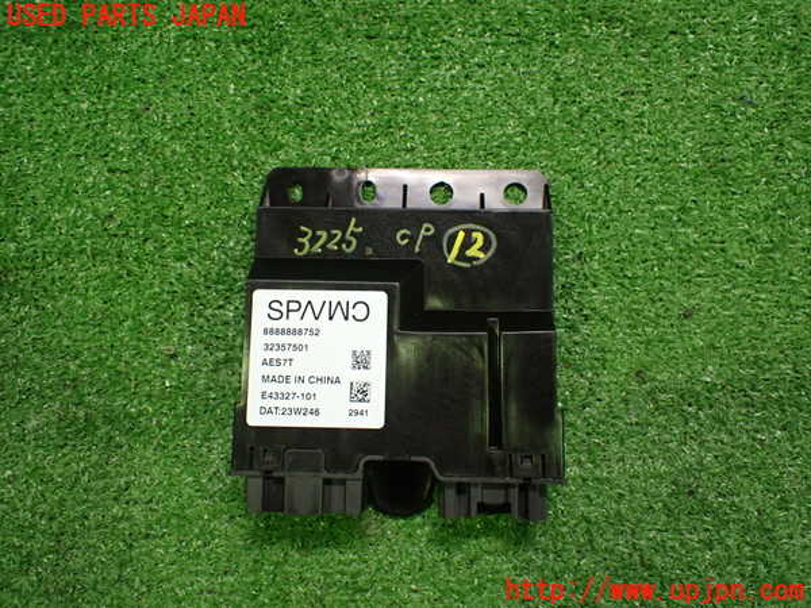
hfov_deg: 60.0
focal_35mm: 30
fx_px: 703
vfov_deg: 46.8
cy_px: 304
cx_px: 406
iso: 800
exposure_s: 1/80
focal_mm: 5.4
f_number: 2.3
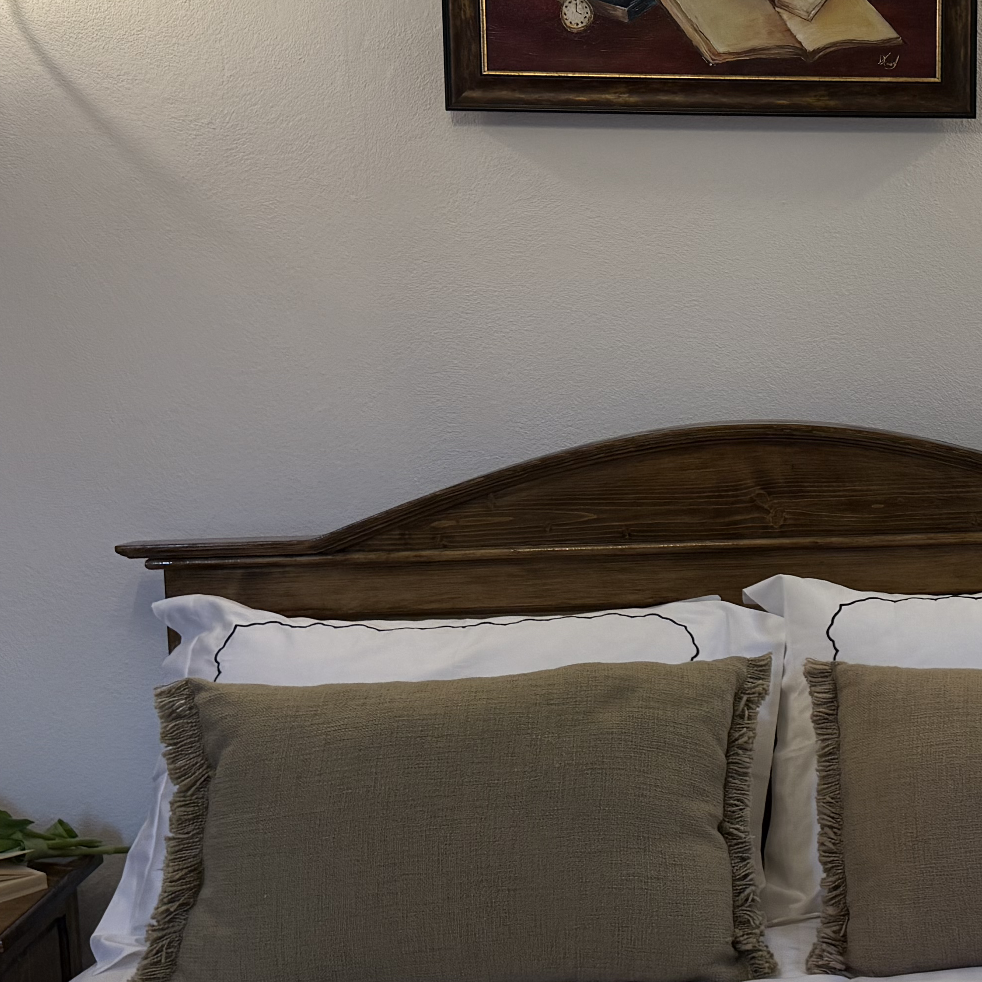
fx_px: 1958
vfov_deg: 28.2
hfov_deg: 27.0
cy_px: 484
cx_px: 924
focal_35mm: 61
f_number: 1.78
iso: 200
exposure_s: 1/153
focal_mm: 6.76
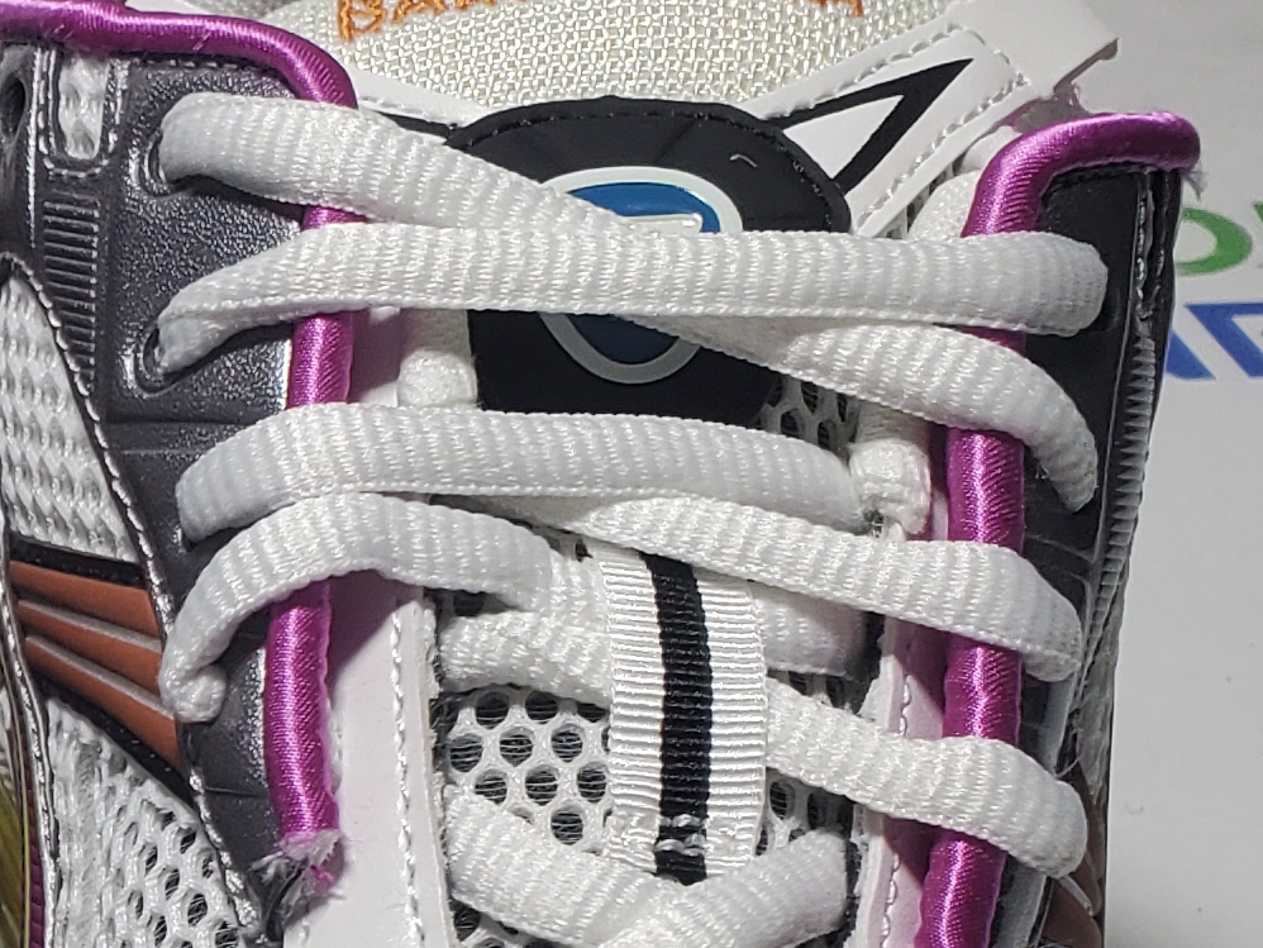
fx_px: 3832
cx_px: -153
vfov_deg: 13.7
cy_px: 1152
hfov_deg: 18.0
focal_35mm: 105
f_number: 2.4
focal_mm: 4.3
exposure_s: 1/258
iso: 50
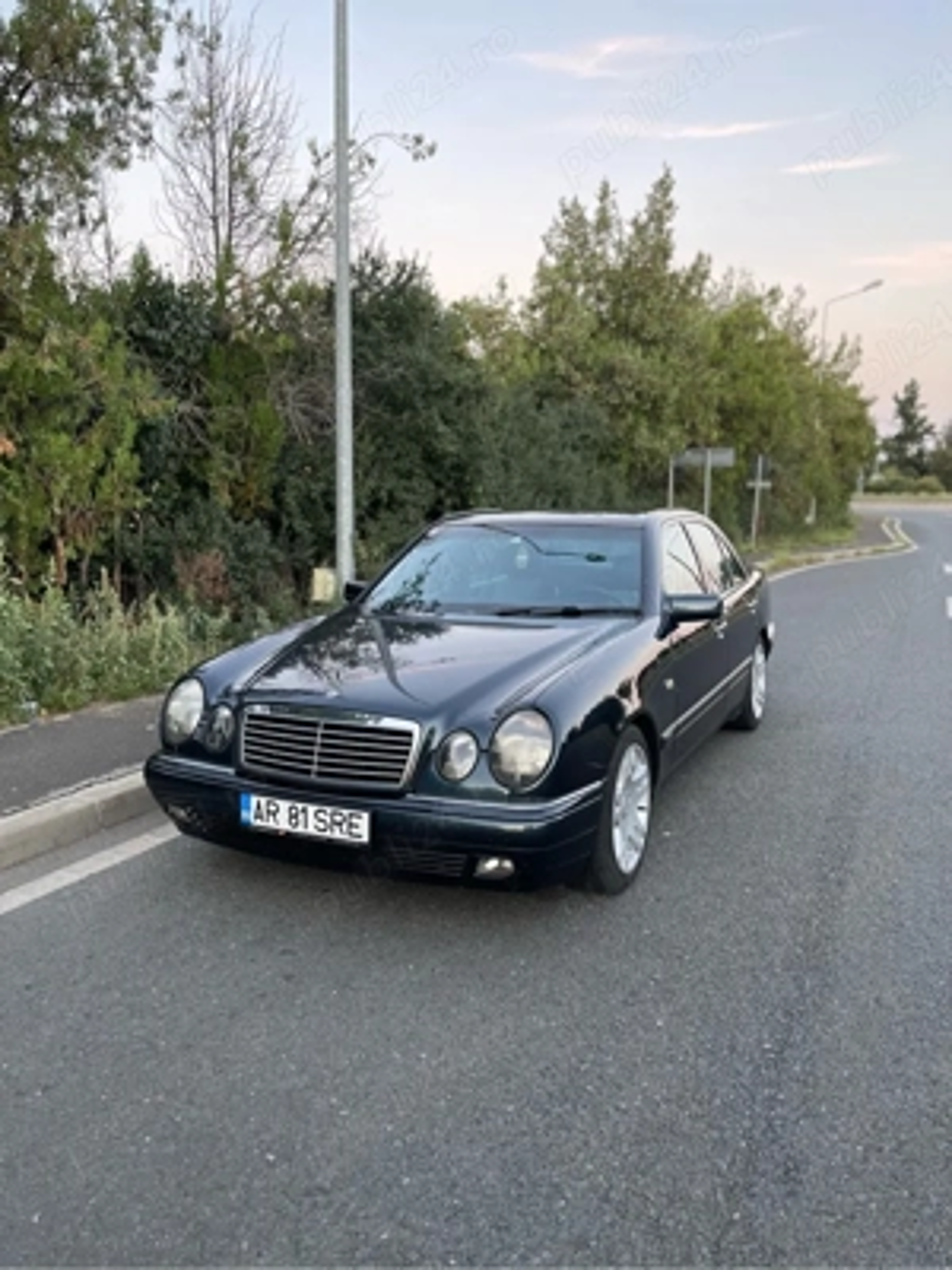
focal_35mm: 26
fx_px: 953
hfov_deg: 53.1
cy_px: 635
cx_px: 476
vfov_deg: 67.3
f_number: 1.6
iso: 250
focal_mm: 5.1
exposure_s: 1/60
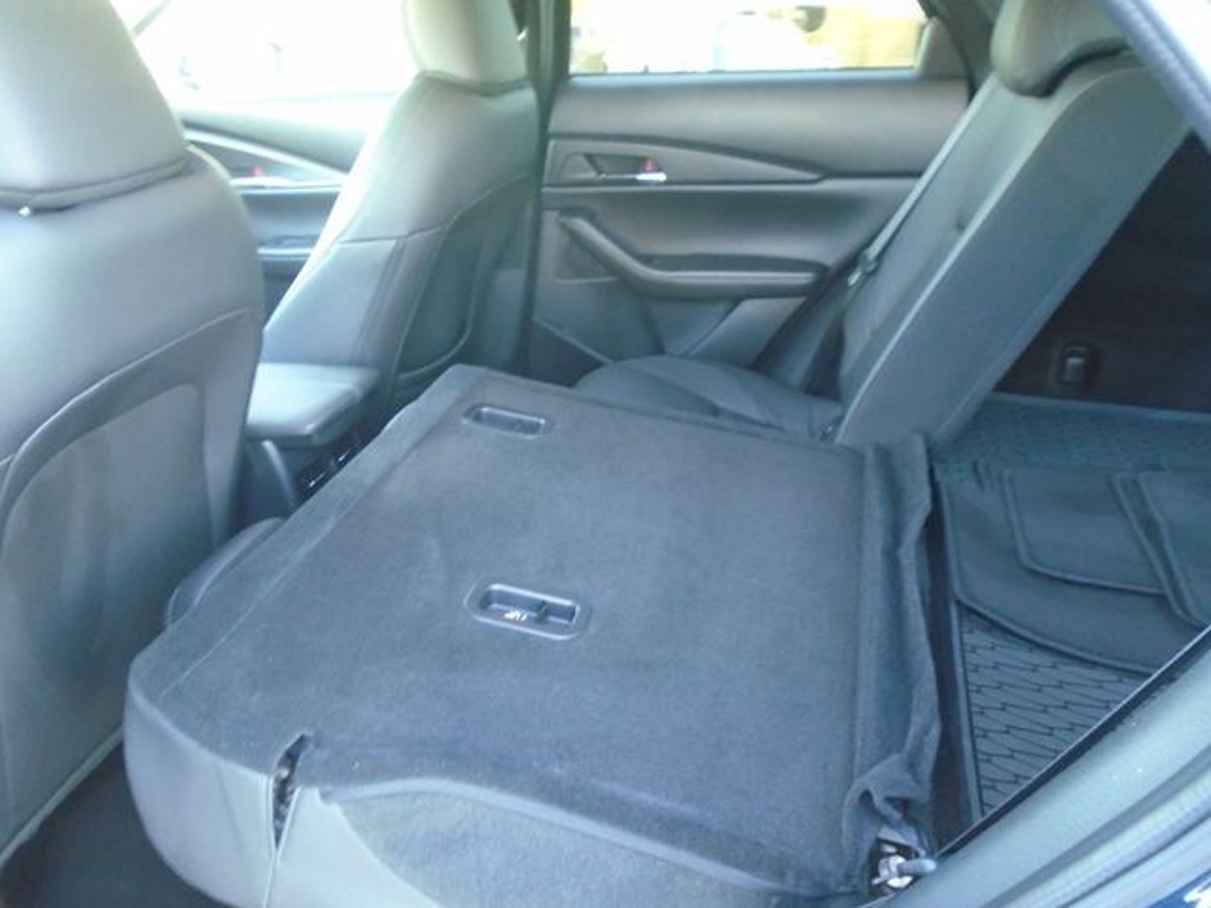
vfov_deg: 53.1
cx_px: 606
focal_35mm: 26
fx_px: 910
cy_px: 454
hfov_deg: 67.3
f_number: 3.2
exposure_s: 1/10
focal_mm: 4.6
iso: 400
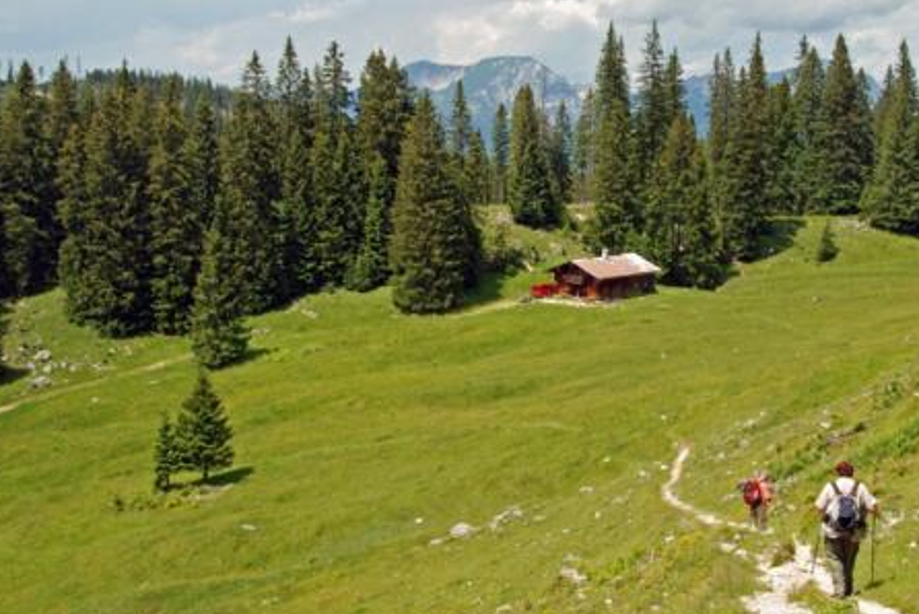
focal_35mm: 60
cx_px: 614
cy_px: 288
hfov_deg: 33.2
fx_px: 1526
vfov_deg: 22.7
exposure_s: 1/125
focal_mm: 27
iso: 125
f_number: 8
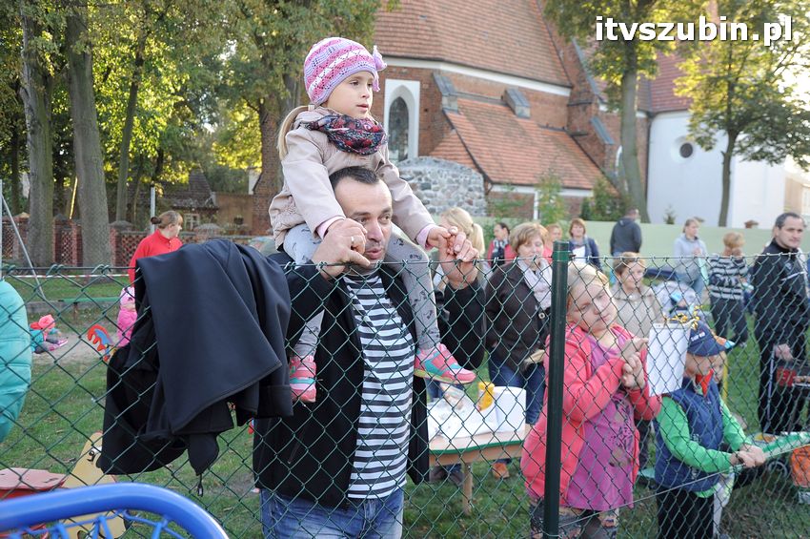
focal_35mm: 39
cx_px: 405
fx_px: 877
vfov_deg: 34.1
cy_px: 270
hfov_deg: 49.6
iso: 320
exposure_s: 1/100
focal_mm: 26
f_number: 5
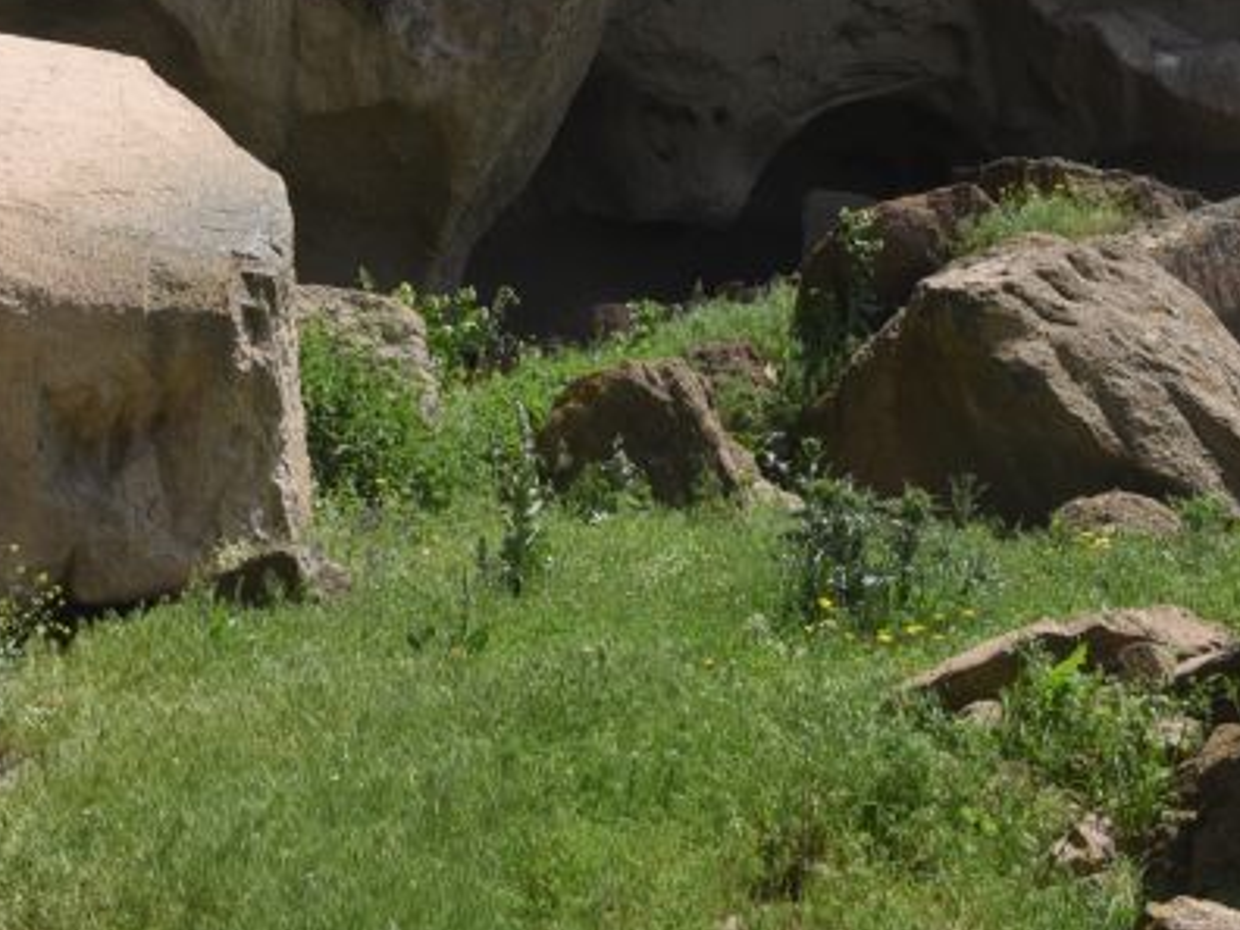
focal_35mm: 158
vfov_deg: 9.2
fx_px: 5660
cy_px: -290
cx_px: 282
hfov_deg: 12.5
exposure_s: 1/125
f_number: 11
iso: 125
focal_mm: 50
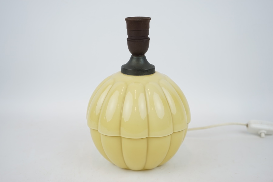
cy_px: 91
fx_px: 349
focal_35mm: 46
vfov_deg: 29.2
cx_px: 136
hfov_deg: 42.7
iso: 100
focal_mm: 46
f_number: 5.6
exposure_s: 1/80
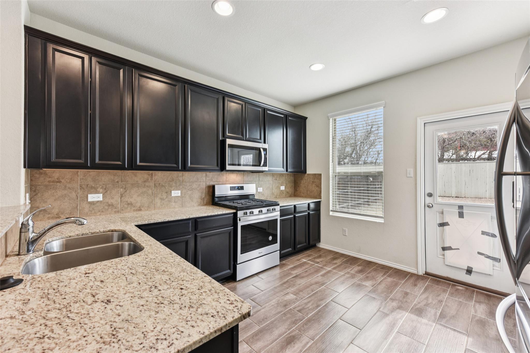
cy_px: 176
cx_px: 265
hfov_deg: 104.3
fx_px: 206
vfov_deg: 81.2
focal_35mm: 14
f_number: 8
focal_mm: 14
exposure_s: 1/25
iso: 400
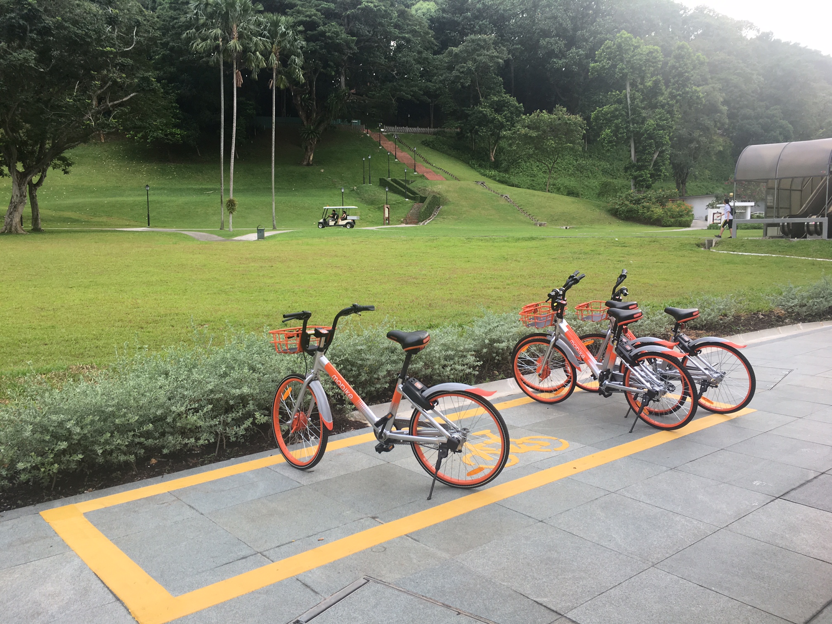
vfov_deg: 48.2
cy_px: 312
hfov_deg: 61.7
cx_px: 416
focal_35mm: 29
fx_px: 697
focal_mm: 4.15
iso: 25
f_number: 2.2
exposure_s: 1/162
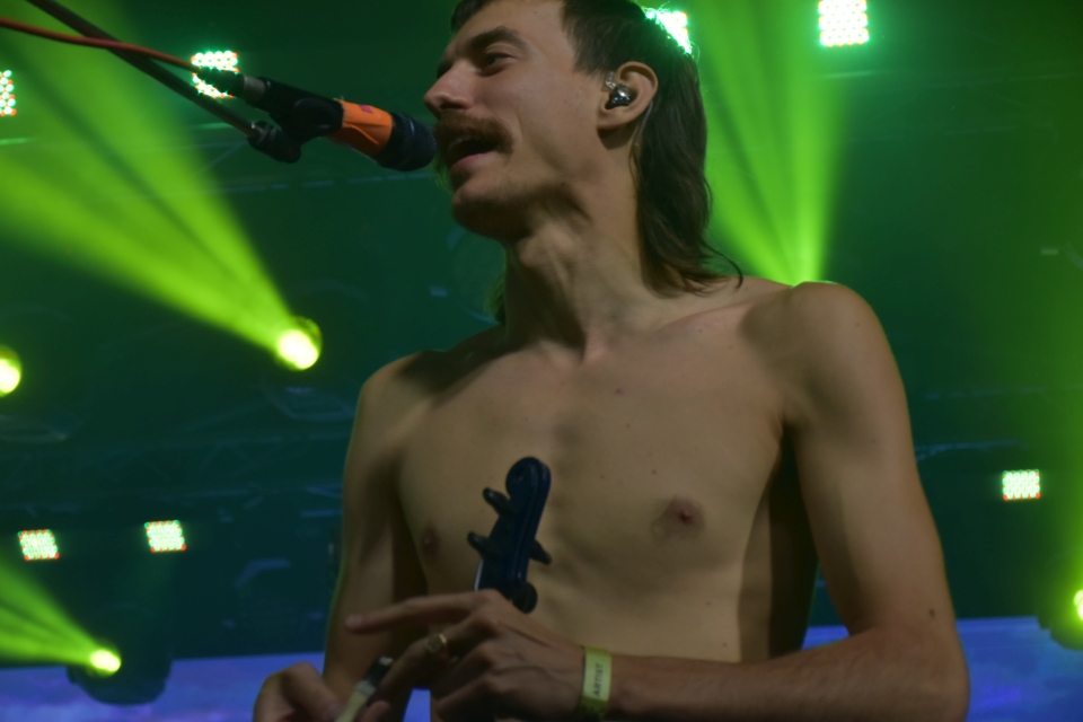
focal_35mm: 93
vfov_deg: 14.7
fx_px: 2798
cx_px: 542
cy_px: 361
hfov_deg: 21.9
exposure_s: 1/100
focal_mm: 62
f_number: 5
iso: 400
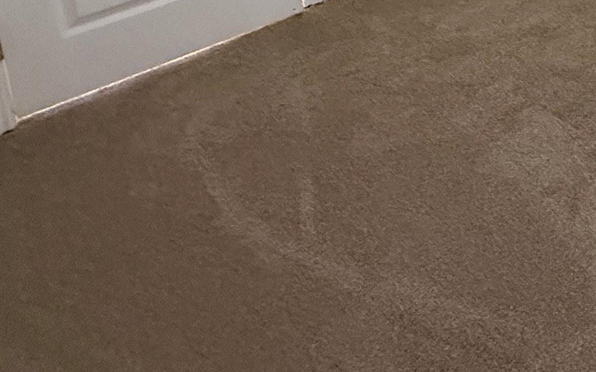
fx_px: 763
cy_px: -317
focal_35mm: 47
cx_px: 651
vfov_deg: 19.5
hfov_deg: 36.3
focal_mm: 2.22
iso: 640
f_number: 2.2
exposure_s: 1/60
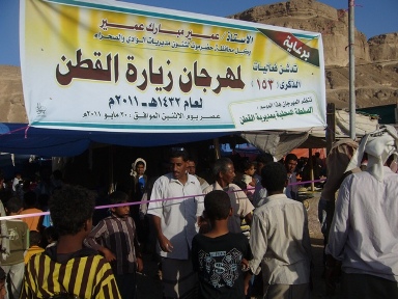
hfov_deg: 52.6
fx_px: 402
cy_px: 150
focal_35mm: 35
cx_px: 199
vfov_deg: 40.7
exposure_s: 1/500
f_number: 5.6
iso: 80
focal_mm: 5.8
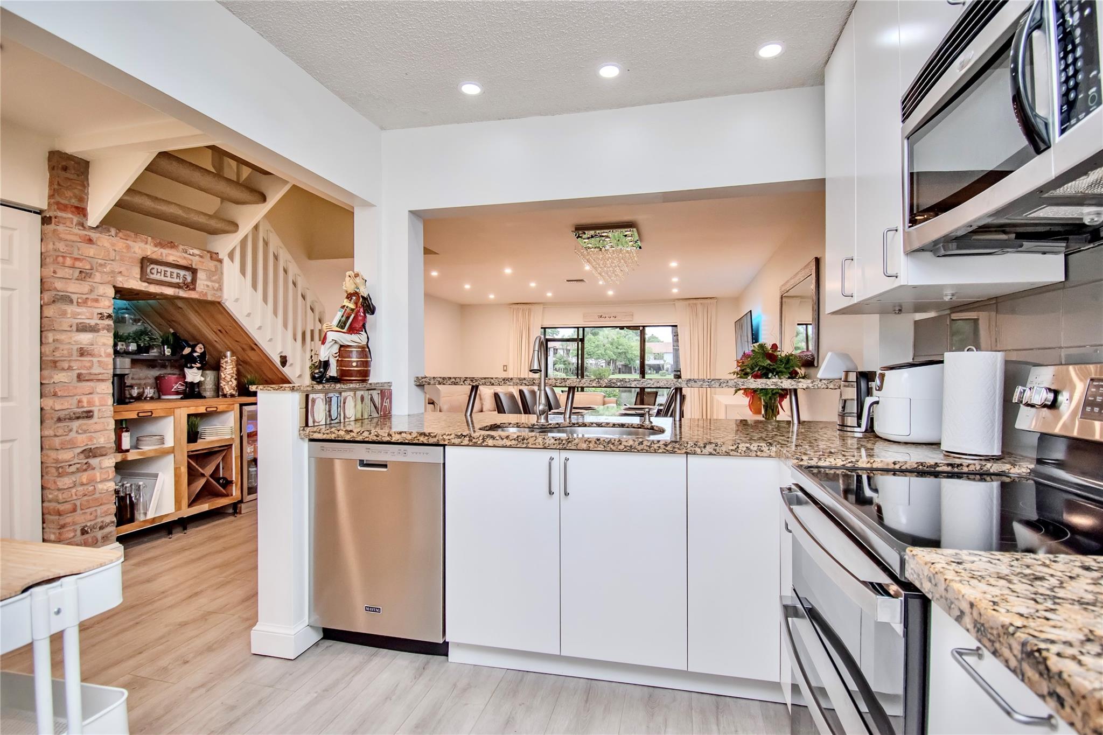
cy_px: 368
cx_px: 552
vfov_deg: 72.0
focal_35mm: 16
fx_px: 505
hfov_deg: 95.0
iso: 800
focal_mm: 11
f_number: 4.8
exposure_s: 1/80
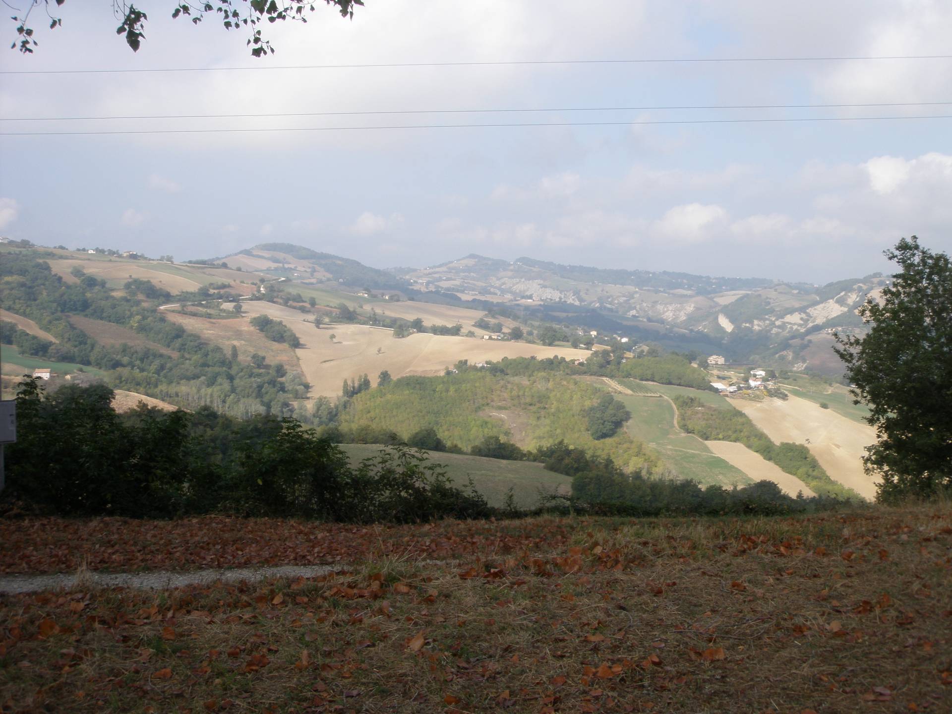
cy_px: 357
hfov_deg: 49.0
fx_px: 1045
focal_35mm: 38
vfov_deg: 37.7
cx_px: 476
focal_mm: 6.7
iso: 50
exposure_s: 1/125
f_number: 6.6
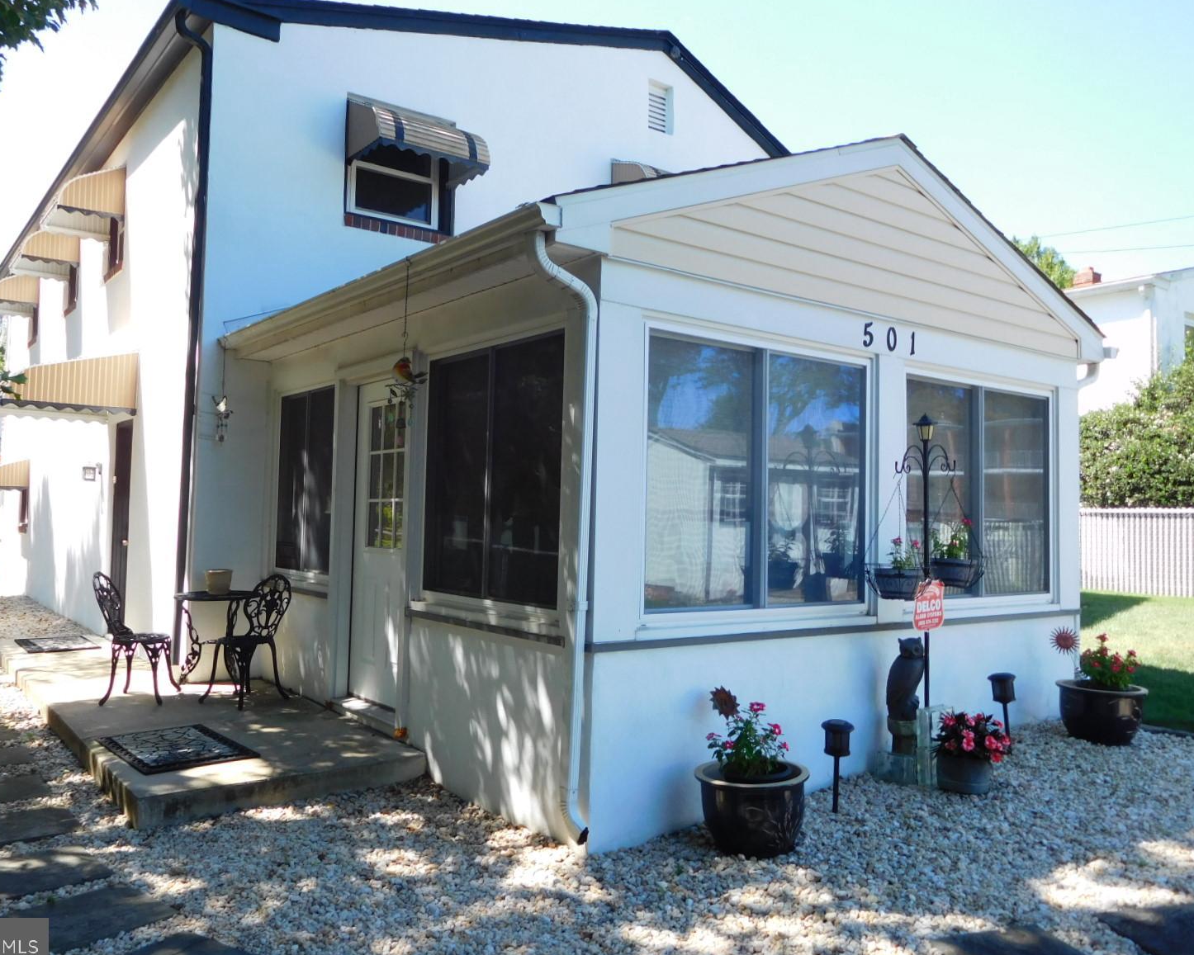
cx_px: 548
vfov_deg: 53.2
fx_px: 954
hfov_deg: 64.0
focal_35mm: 27
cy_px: 475
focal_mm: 4.5
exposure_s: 1/250
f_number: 3.4
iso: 125
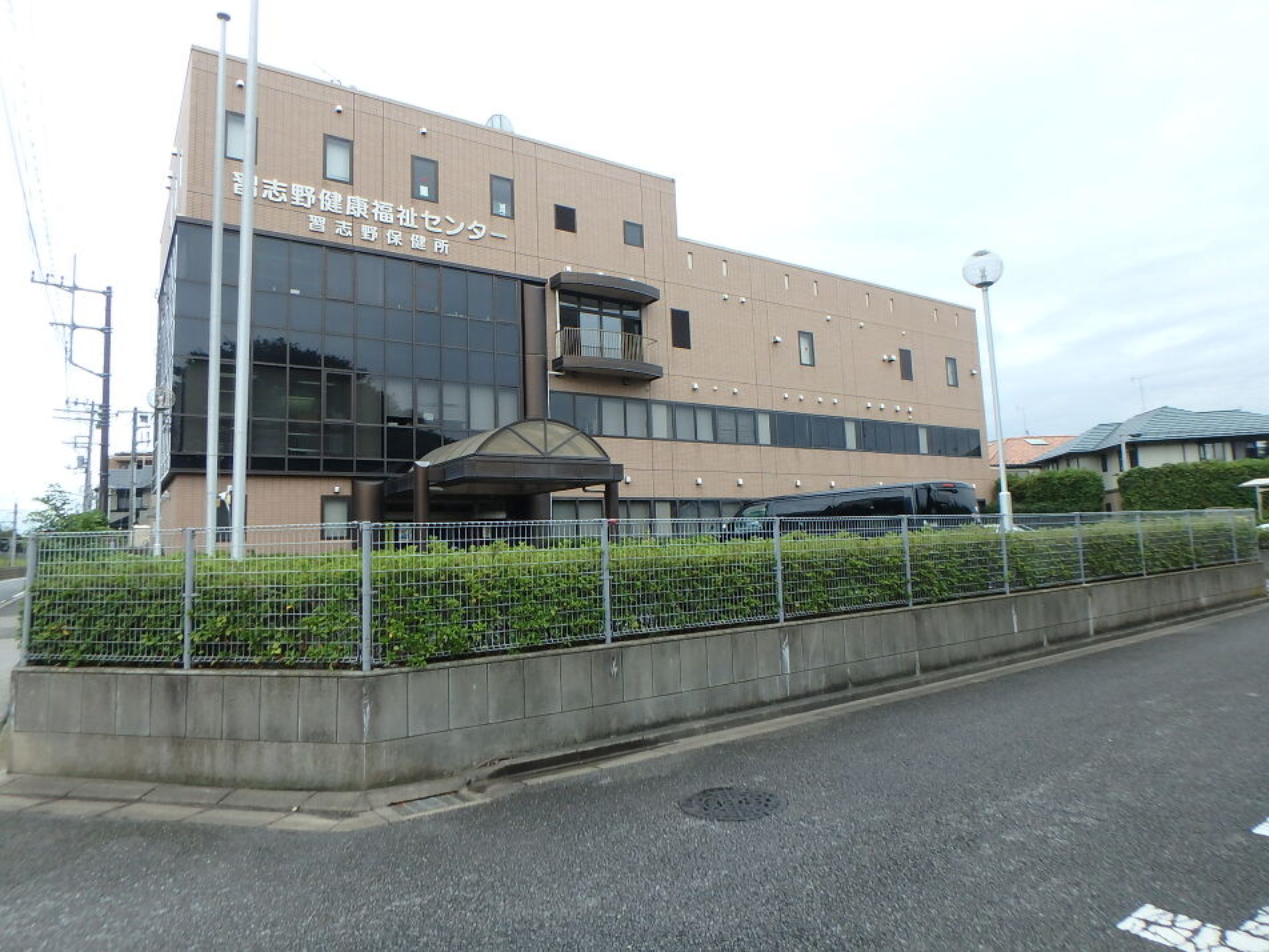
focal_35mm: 21
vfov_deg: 63.4
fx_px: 770
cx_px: 634
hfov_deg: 79.0
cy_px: 476
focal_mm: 3.7
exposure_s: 1/320
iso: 125
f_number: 3.5
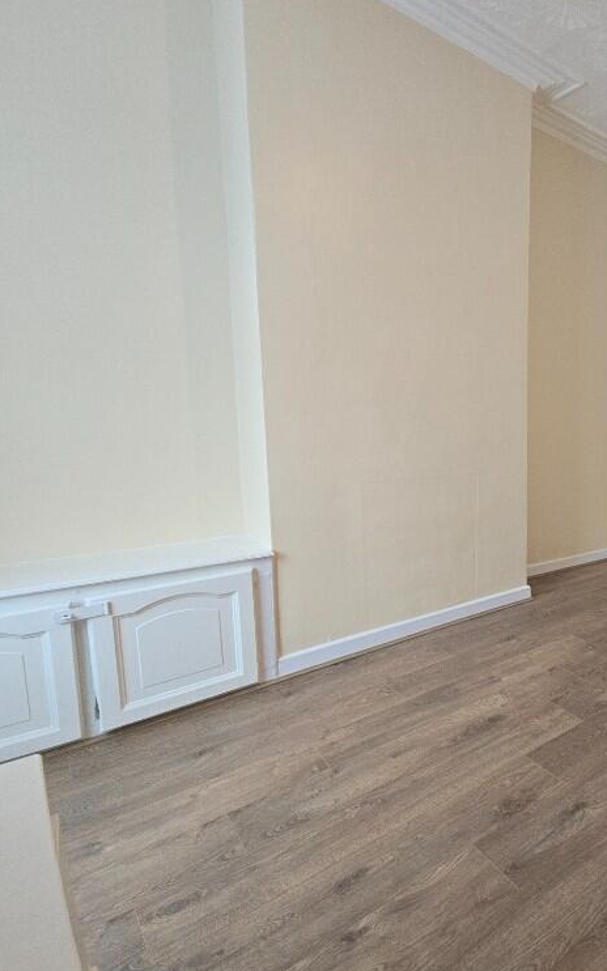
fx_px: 503
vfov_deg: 88.0
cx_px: 604
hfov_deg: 50.5
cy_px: 485
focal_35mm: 19
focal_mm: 2.2
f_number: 2.2
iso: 80
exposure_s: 1/60
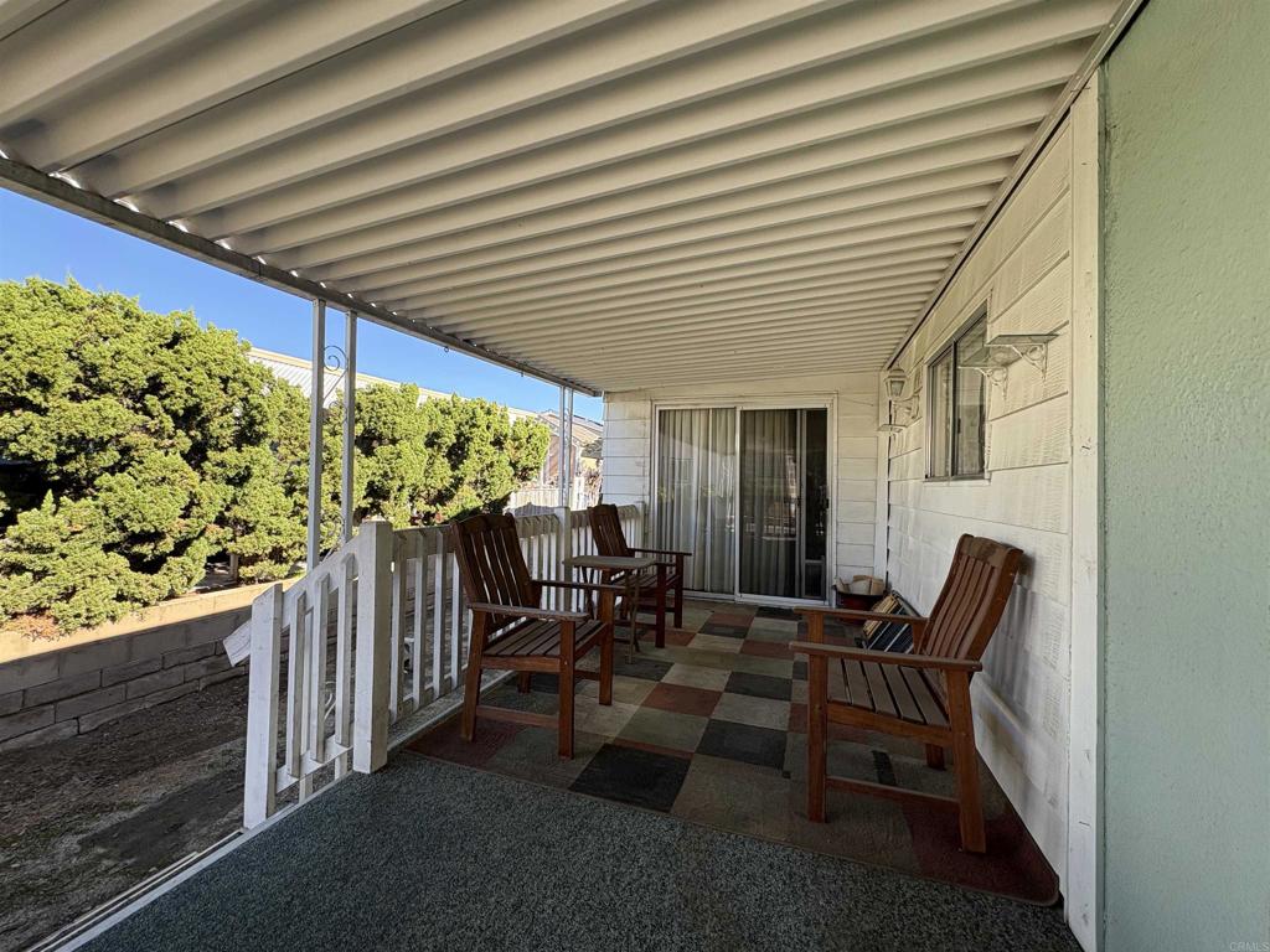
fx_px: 514
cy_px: 476
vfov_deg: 85.7
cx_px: 635
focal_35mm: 14
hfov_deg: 102.1
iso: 64
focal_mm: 2.22
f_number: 2.2
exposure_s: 1/295
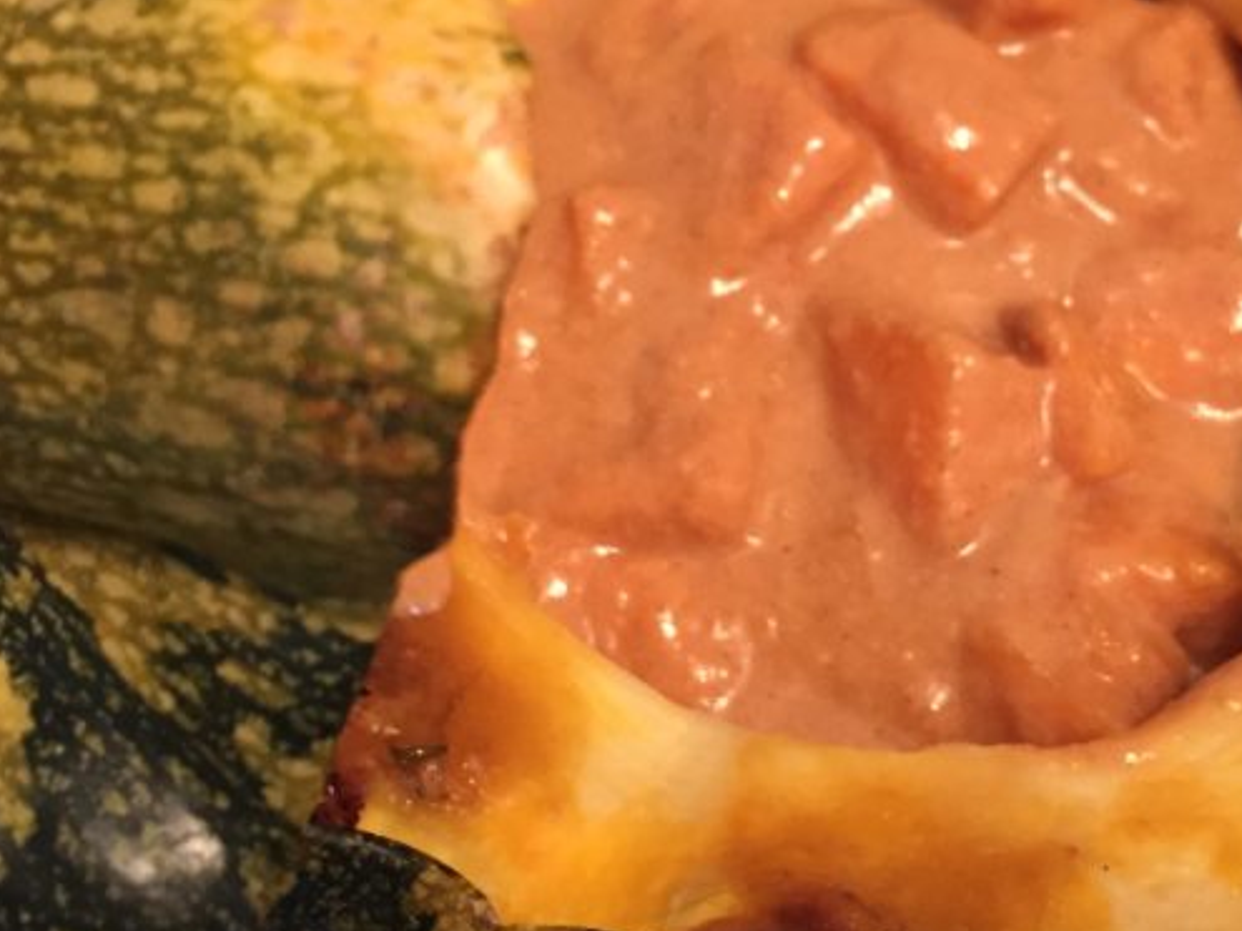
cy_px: 341
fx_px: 2152
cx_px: 708
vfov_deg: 24.3
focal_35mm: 60
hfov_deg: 32.1
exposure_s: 1/30
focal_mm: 4.15
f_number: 2.2
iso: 200
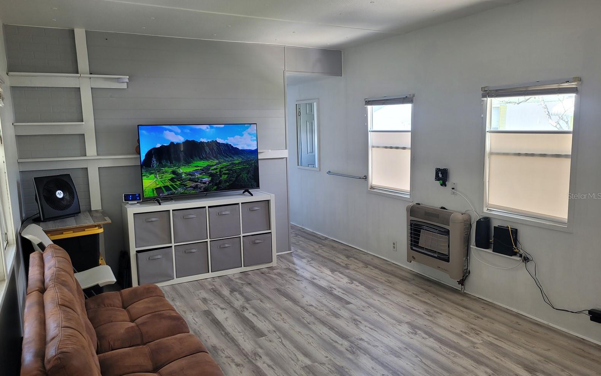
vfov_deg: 44.5
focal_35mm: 28
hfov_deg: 66.5
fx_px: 459
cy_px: 196
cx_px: 298
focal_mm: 5.4
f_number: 1.8
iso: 80
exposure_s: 1/120
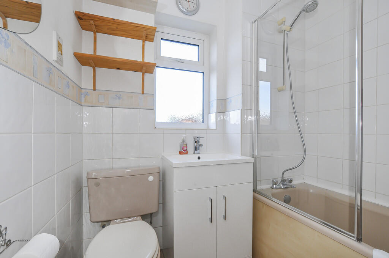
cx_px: 194
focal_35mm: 15
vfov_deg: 77.2
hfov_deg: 100.5
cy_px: 129
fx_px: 162
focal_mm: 10
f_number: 13
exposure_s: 1/15
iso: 400
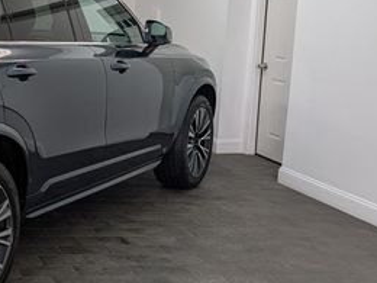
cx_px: -67
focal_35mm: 59
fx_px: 643
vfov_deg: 24.6
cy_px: 74
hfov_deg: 28.7
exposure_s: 1/248
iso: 18
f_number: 1.68
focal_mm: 6.9
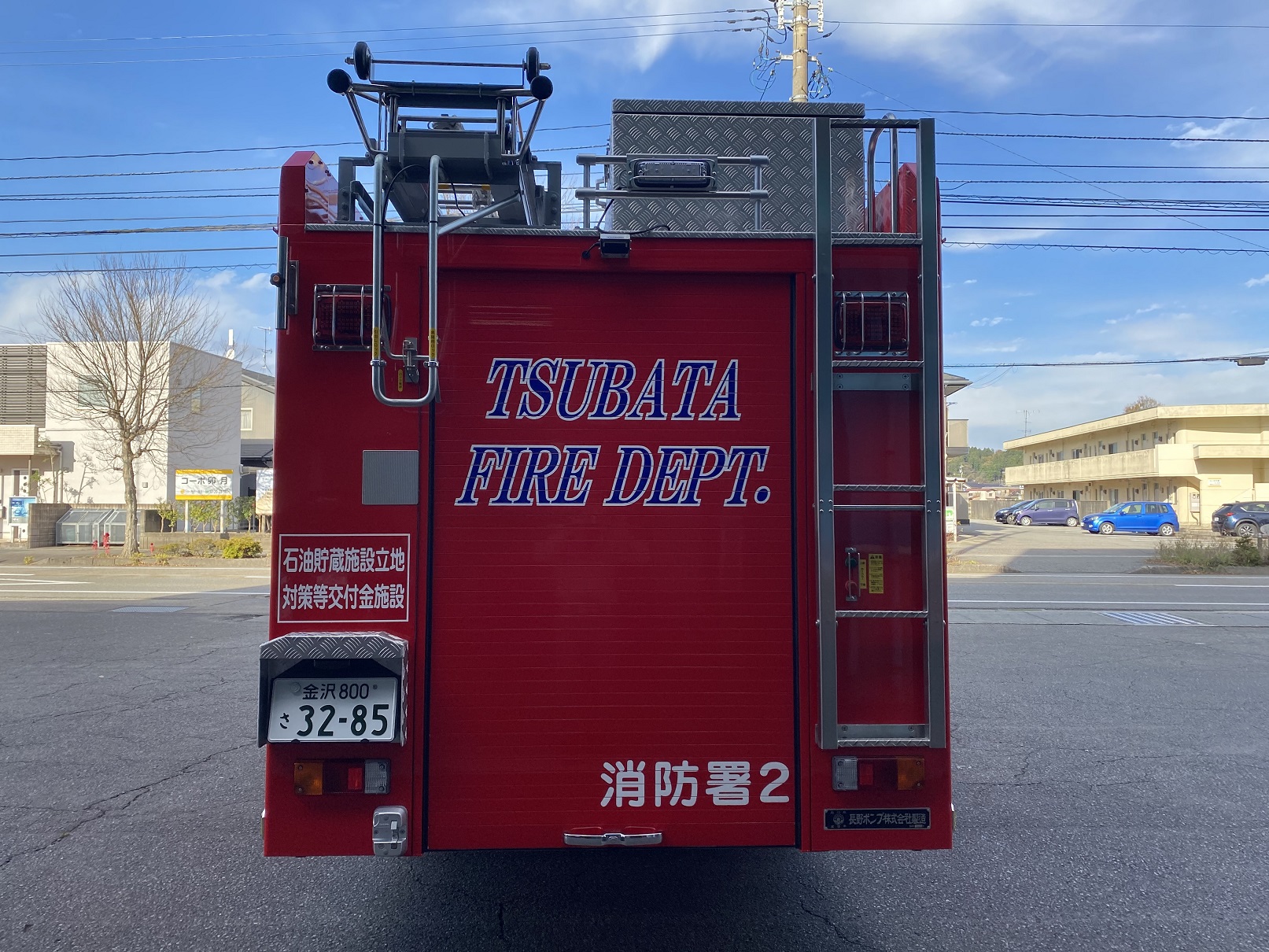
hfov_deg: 67.3
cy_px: 476
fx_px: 953
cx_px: 634
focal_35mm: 26
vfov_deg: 53.1
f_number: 1.8
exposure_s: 1/990
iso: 32
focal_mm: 4.25
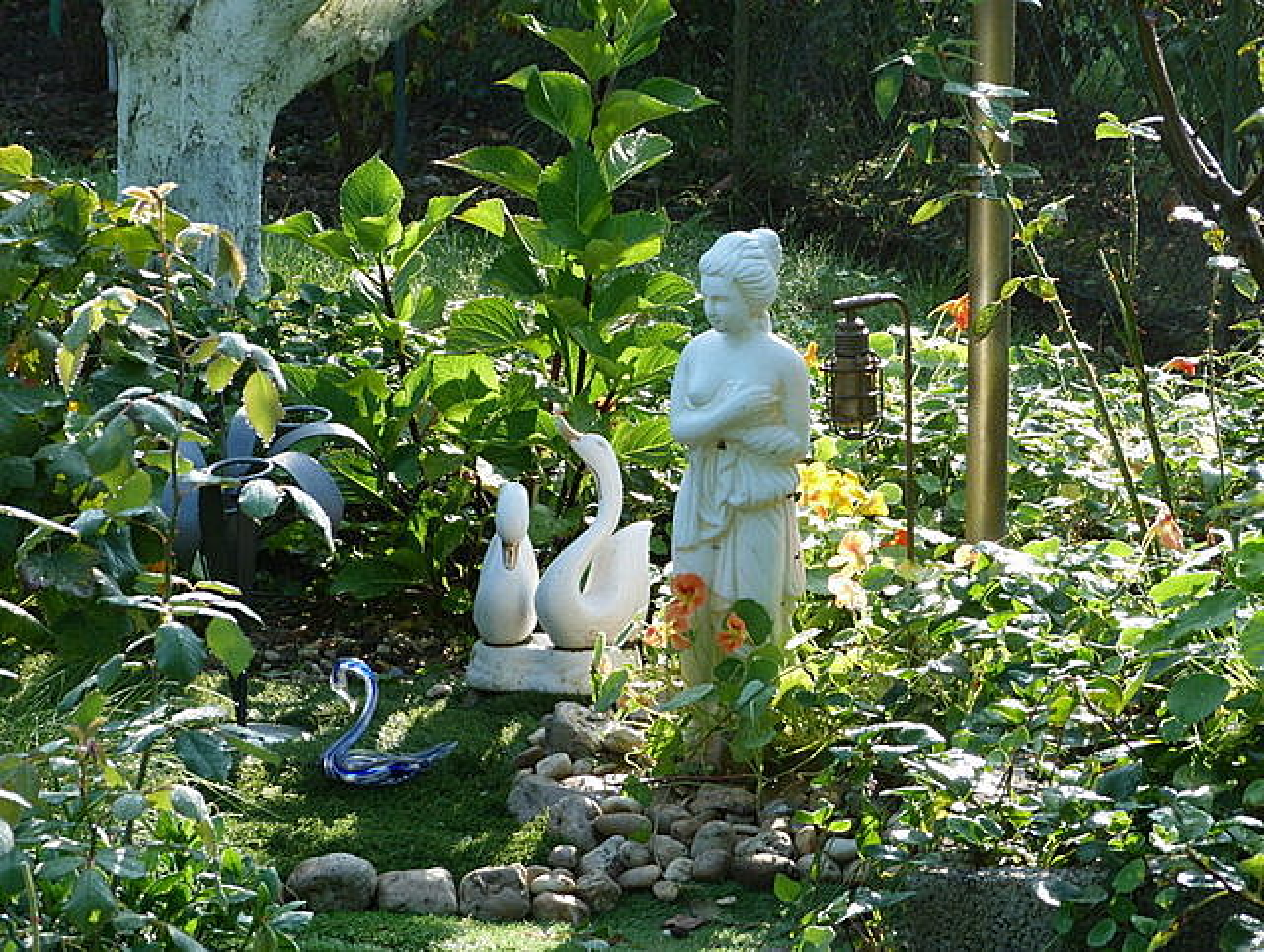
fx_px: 4462
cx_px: 632
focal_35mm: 122
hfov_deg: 16.1
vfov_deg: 12.2
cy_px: 476
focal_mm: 21.9
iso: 80
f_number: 4
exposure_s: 1/125
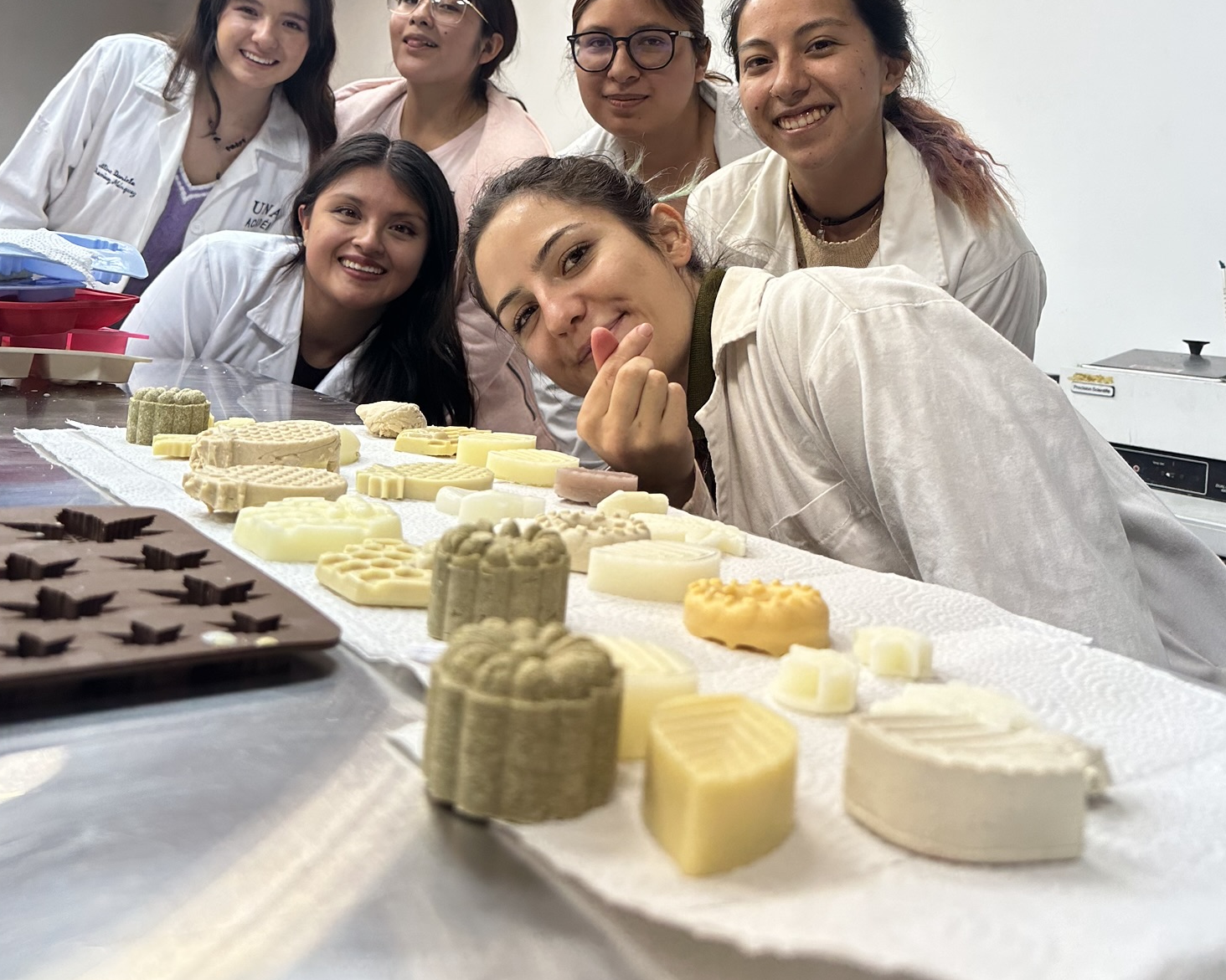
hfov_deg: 55.7
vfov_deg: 44.2
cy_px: 241
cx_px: 616
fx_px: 1161
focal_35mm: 32
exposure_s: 1/60
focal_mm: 6.86
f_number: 1.78
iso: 125
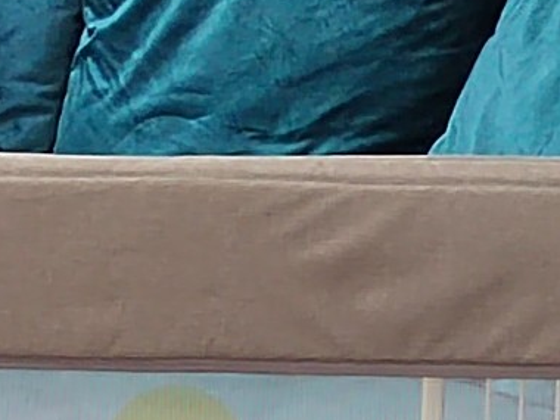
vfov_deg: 5.4
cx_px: 195
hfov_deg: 7.5
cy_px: 1085
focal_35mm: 263
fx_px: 4255
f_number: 1.9
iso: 2563
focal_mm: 5.52
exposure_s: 1/100
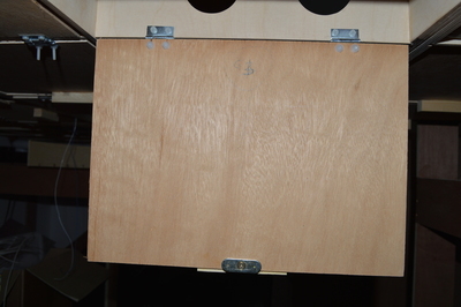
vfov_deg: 43.5
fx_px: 384
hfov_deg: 62.0
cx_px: 230
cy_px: 154
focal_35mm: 30
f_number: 8
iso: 100
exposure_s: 1/60
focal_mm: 20
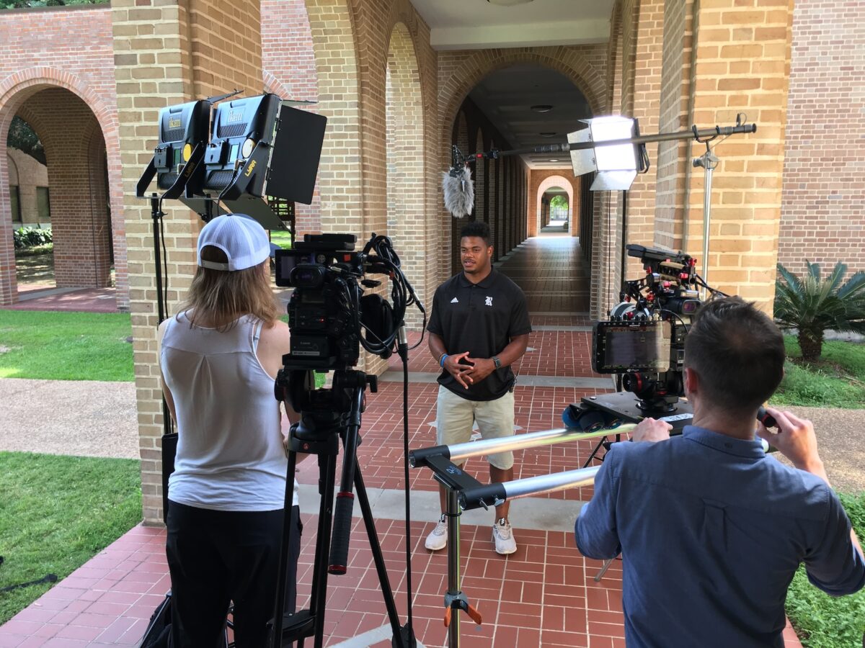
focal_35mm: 29
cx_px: 432
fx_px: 725
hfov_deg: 61.7
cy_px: 324
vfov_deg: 48.2
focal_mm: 4.15
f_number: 2.2
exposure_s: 1/120
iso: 32
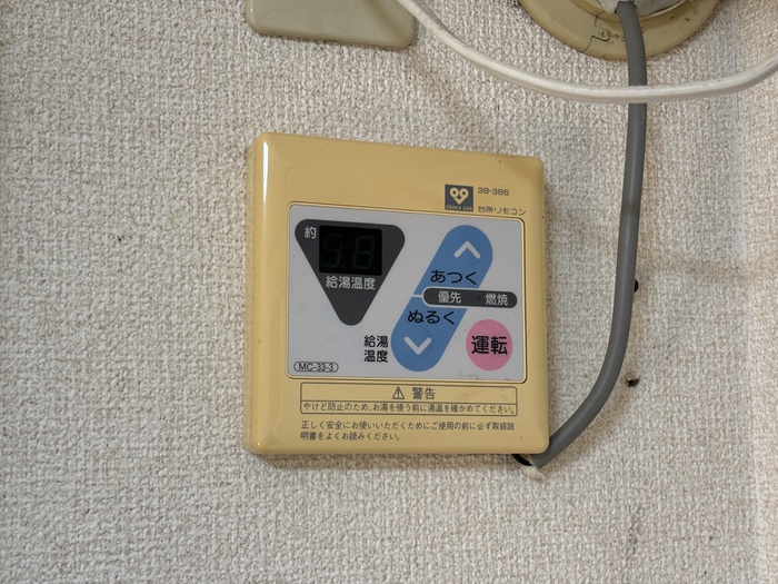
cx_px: 389
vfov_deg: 28.0
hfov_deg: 36.8
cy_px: 292
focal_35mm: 52
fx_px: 1169
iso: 100
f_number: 1.6
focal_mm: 5.96
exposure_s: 1/60
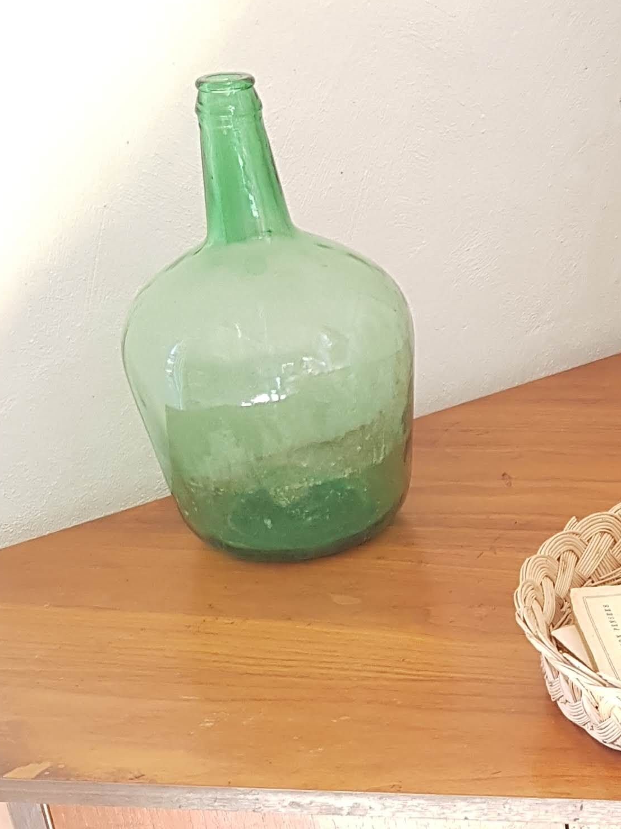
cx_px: 690
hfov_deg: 19.8
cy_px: 668
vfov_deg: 26.9
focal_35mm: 71
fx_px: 1699
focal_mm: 4.2
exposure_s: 1/50
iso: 125
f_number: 1.7
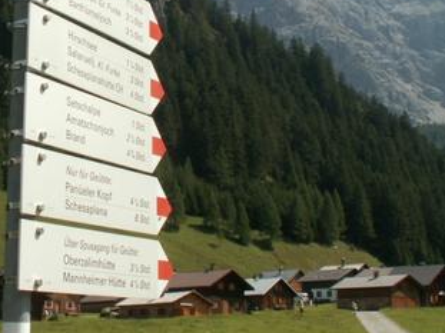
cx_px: 43
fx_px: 925
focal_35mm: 72
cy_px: 47
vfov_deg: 20.1
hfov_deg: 26.1
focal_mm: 5.86
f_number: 7.1
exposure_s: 1/200
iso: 50
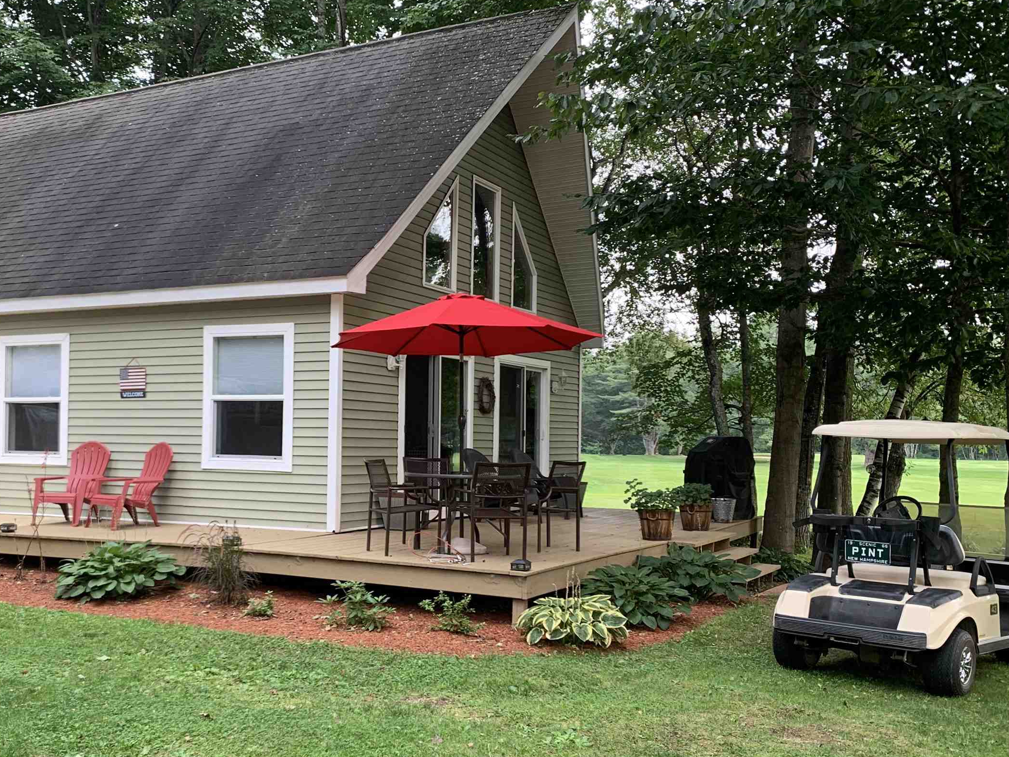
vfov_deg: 37.6
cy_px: 447
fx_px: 1108
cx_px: 377
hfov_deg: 48.5
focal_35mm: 38
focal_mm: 4.25
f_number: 1.8
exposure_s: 1/122
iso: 50
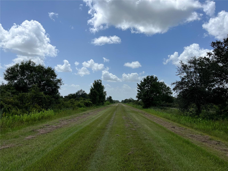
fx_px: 171
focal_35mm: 26
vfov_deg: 53.1
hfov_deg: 67.3
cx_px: 114
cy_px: 86
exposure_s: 1/4854
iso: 50
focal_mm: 5.1
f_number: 1.6
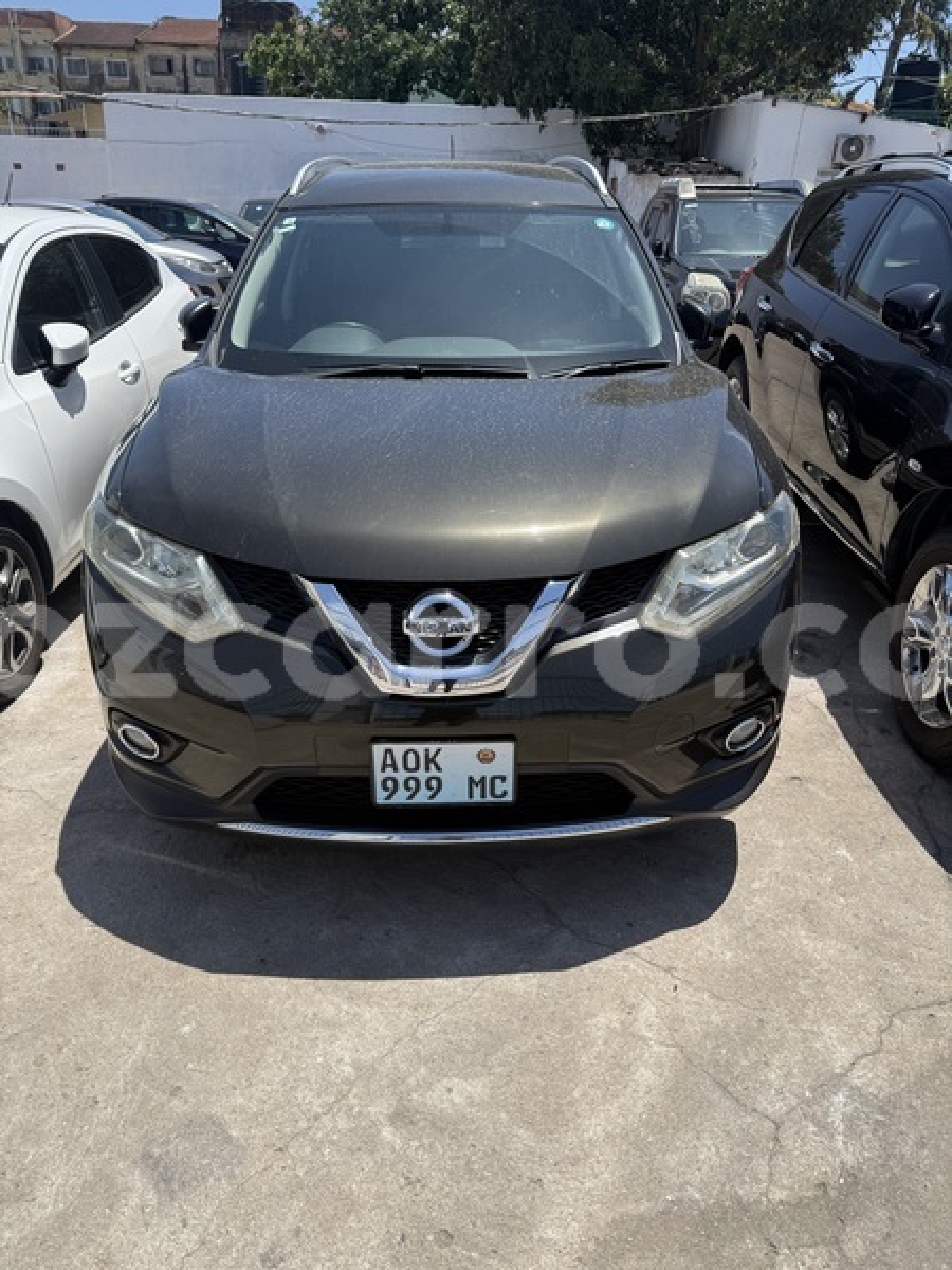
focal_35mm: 24
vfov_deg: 71.6
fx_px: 880
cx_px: 476
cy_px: 635
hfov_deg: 56.8
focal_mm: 6.76
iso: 80
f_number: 1.78
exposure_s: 1/4167
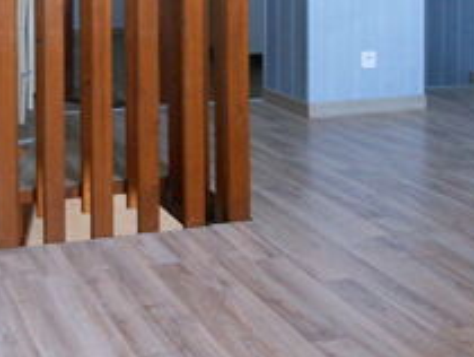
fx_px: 877
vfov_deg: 21.8
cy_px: -29
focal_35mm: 64
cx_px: 72
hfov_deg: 29.3
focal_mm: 5
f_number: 3.7
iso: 400
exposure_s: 1/20
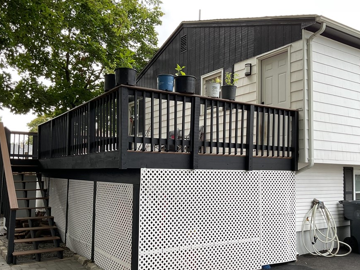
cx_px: 173
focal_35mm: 34
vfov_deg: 41.8
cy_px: 148
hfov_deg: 53.9
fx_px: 354
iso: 16
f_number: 1.8
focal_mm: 3
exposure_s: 1/277
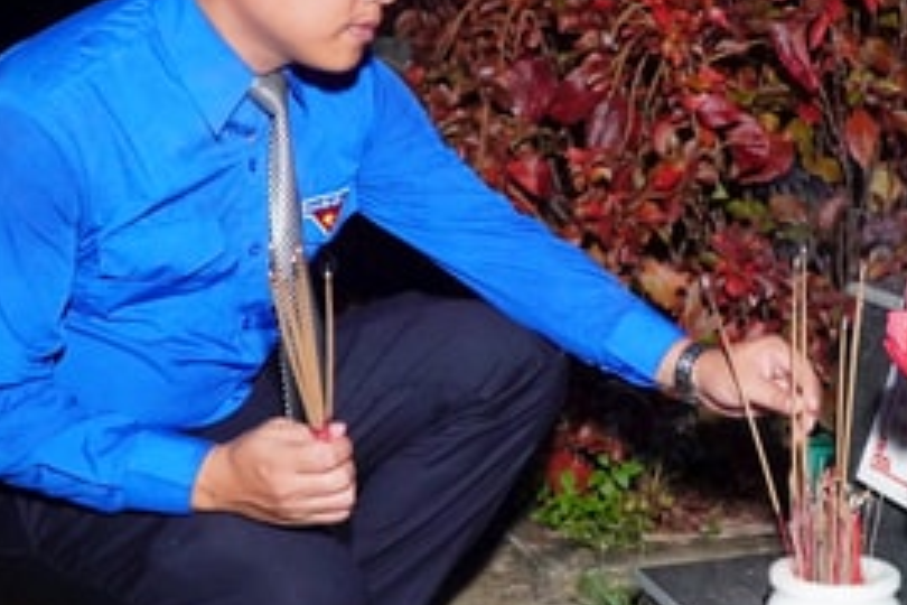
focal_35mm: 66
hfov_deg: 29.8
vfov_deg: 20.5
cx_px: 719
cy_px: 182
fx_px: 1663
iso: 6400
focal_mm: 22
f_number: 4
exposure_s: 1/60
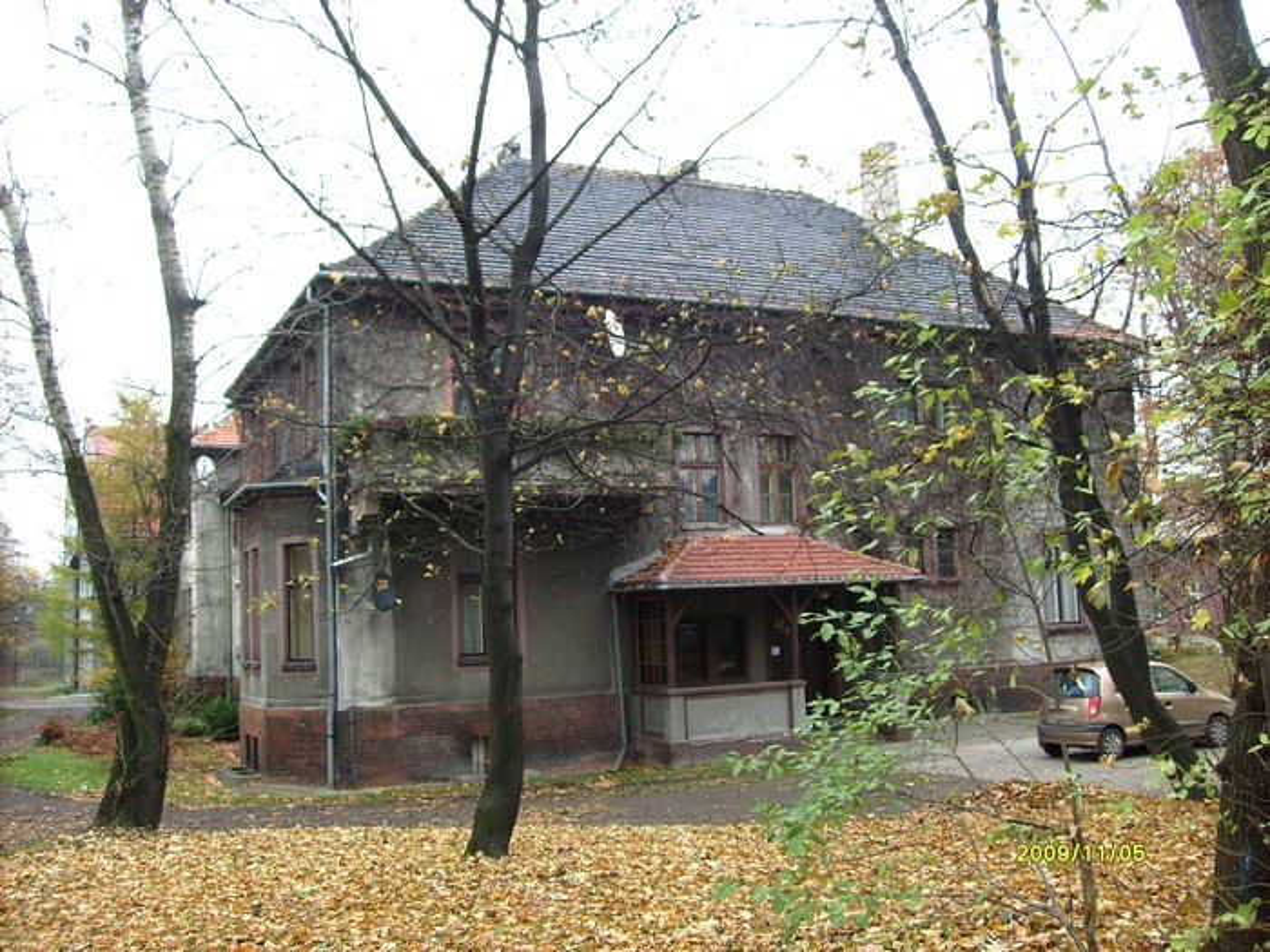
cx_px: 635
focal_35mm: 35
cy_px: 476
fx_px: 1284
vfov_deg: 40.7
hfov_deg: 52.6
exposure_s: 1/125
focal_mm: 5.8
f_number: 2.8
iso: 80
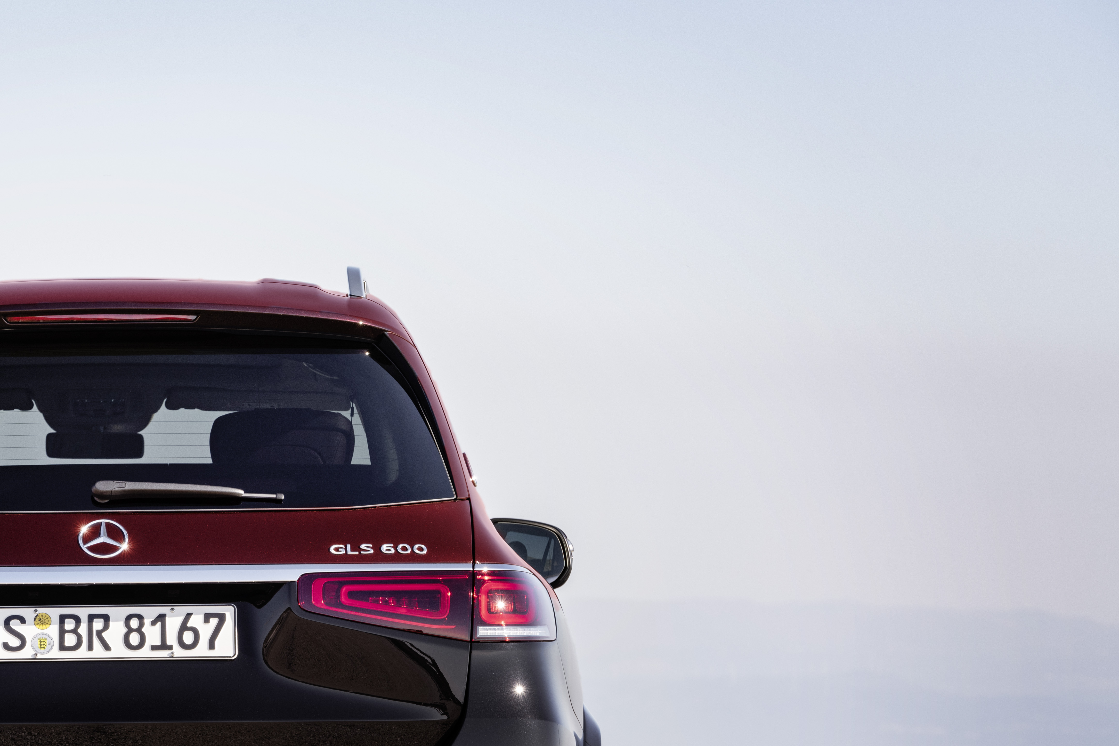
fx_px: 10568
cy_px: 557
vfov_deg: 4.0
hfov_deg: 6.1
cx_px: 134
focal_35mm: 340
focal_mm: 190
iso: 100
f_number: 11
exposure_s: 1/80
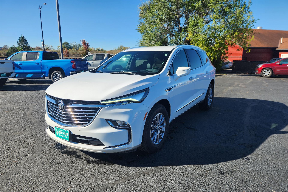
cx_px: 144
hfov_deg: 73.7
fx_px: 192
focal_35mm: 24
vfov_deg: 53.1
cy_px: 105
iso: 20
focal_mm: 5.4
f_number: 1.8
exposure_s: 1/1314
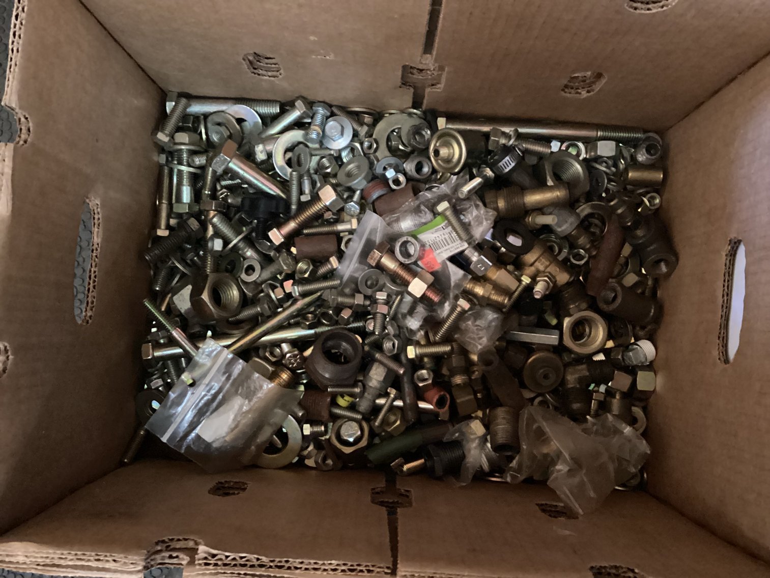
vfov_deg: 45.4
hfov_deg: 58.3
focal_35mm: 31
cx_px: 385
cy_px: 289
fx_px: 690
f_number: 2.4
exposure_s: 1/15
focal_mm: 3.3
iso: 800
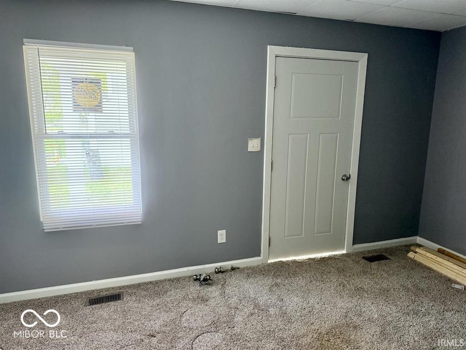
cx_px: 233
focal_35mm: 24
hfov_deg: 71.6
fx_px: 323
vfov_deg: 56.8
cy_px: 175
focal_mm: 6.76
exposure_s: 1/60
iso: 320
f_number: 1.78
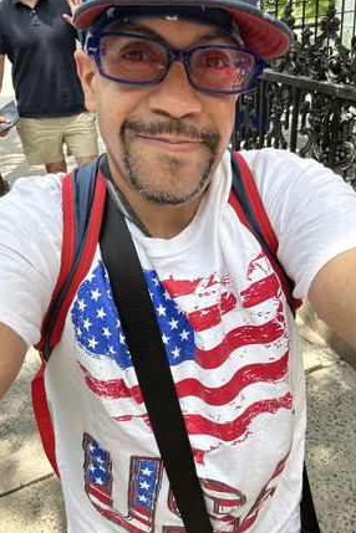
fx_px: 475
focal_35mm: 32
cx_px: 176
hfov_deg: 41.1
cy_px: 267
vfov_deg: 58.7
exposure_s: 1/141
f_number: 1.9
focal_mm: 2.69
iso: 20
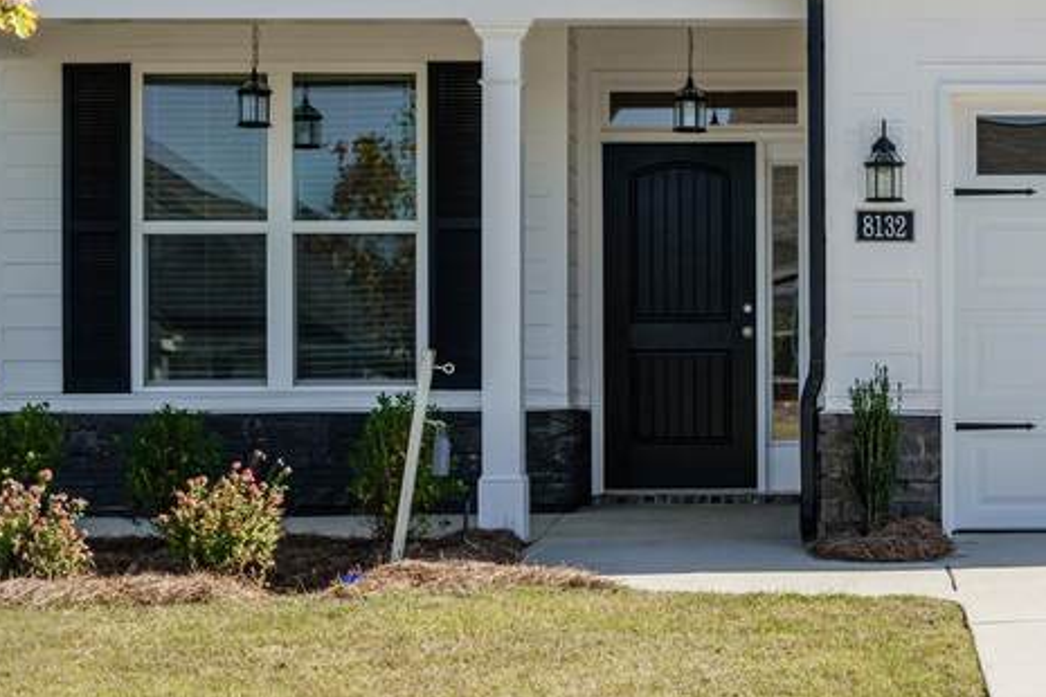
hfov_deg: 22.6
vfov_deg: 15.5
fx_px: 2557
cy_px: 310
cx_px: 925
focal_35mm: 88
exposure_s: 1/1000
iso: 400
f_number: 8
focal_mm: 32
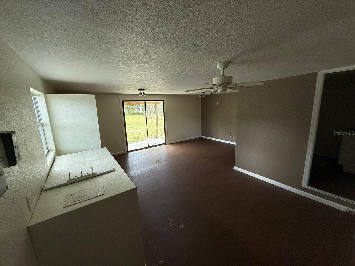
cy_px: 133
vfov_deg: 85.7
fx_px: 144
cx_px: 178
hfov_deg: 102.1
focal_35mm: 14
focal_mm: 2.22
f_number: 2.2
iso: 64
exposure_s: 1/139
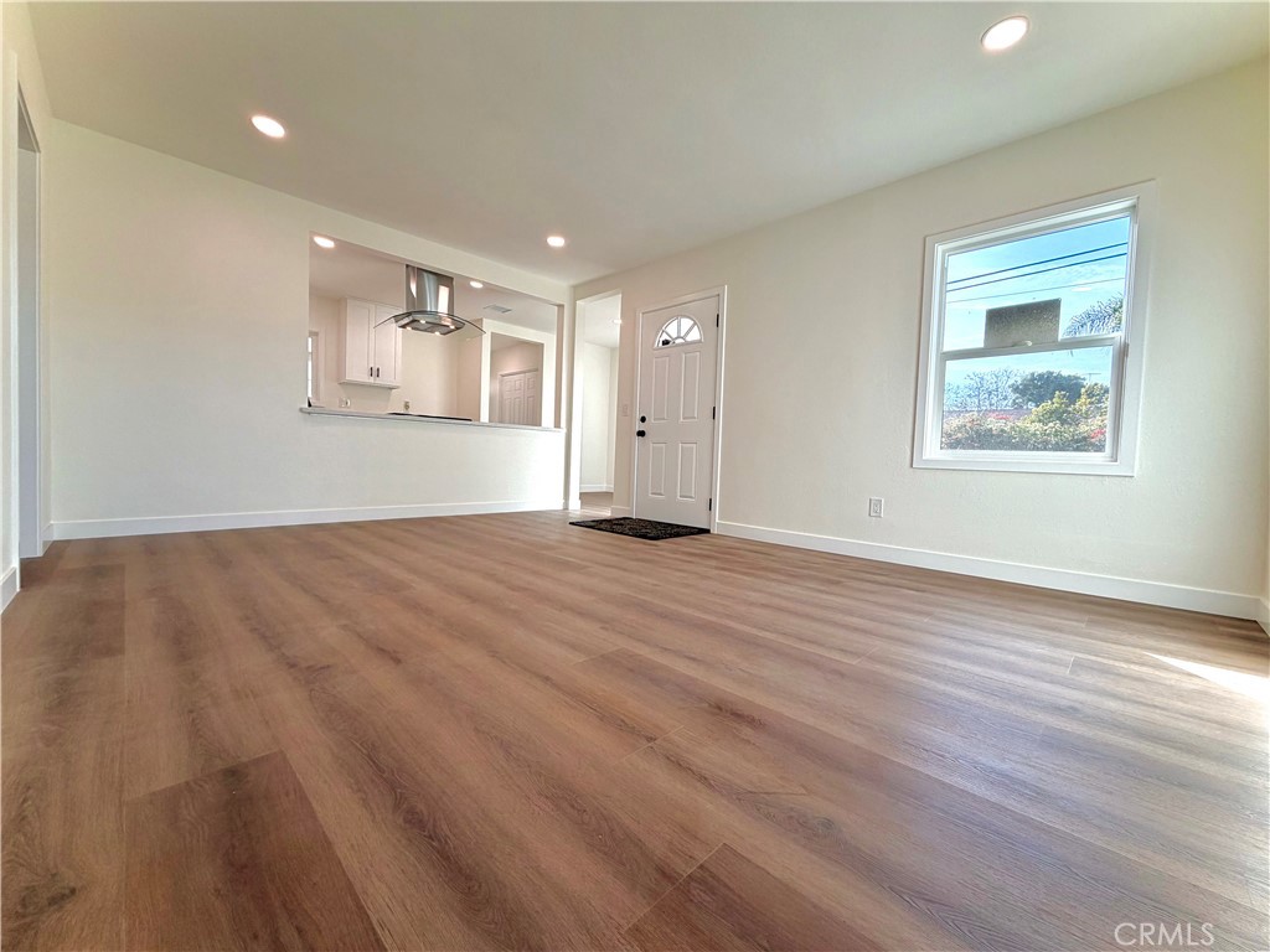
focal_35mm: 14
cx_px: 635
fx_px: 514
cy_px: 476
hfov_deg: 102.1
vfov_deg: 85.7
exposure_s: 1/186
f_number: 2.2
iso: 64
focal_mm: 2.22
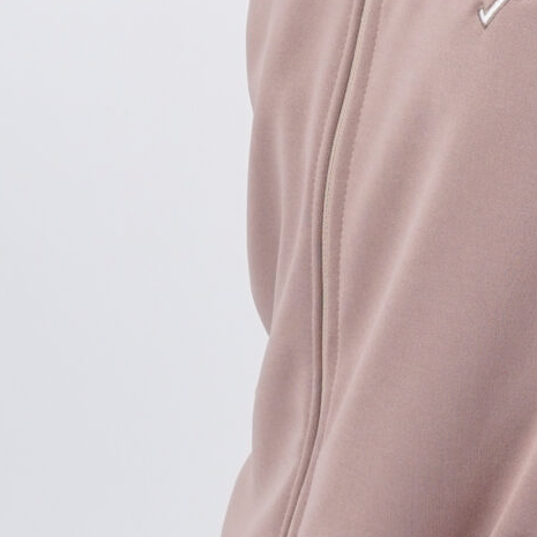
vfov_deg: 9.1
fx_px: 3370
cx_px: 611
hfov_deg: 9.0
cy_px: 134
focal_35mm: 192
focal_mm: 41
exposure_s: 1/125
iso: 160
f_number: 14
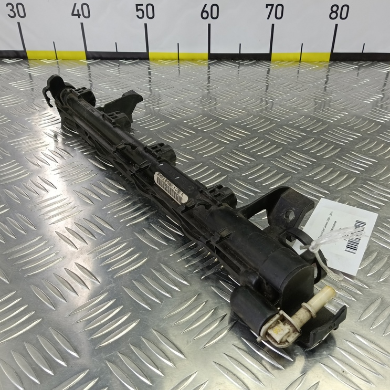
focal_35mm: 28
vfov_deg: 57.3
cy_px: 200
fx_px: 357
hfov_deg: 57.3
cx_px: 206
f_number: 1.6
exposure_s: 1/50
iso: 127
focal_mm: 4.11
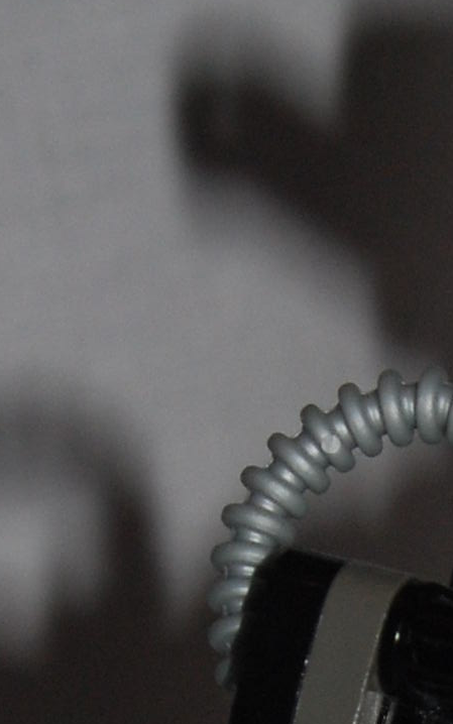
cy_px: 1553
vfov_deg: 4.8
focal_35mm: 429
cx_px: 868
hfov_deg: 3.0
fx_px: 8471
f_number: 11
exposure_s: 1/200
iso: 400
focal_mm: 52
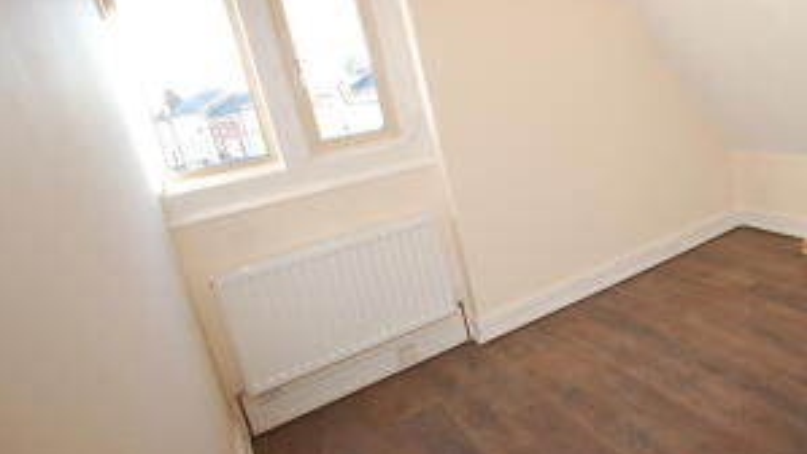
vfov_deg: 45.5
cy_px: 163
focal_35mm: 25
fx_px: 535
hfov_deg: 67.9
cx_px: 632
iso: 400
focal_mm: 10
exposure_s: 1/60
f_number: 4
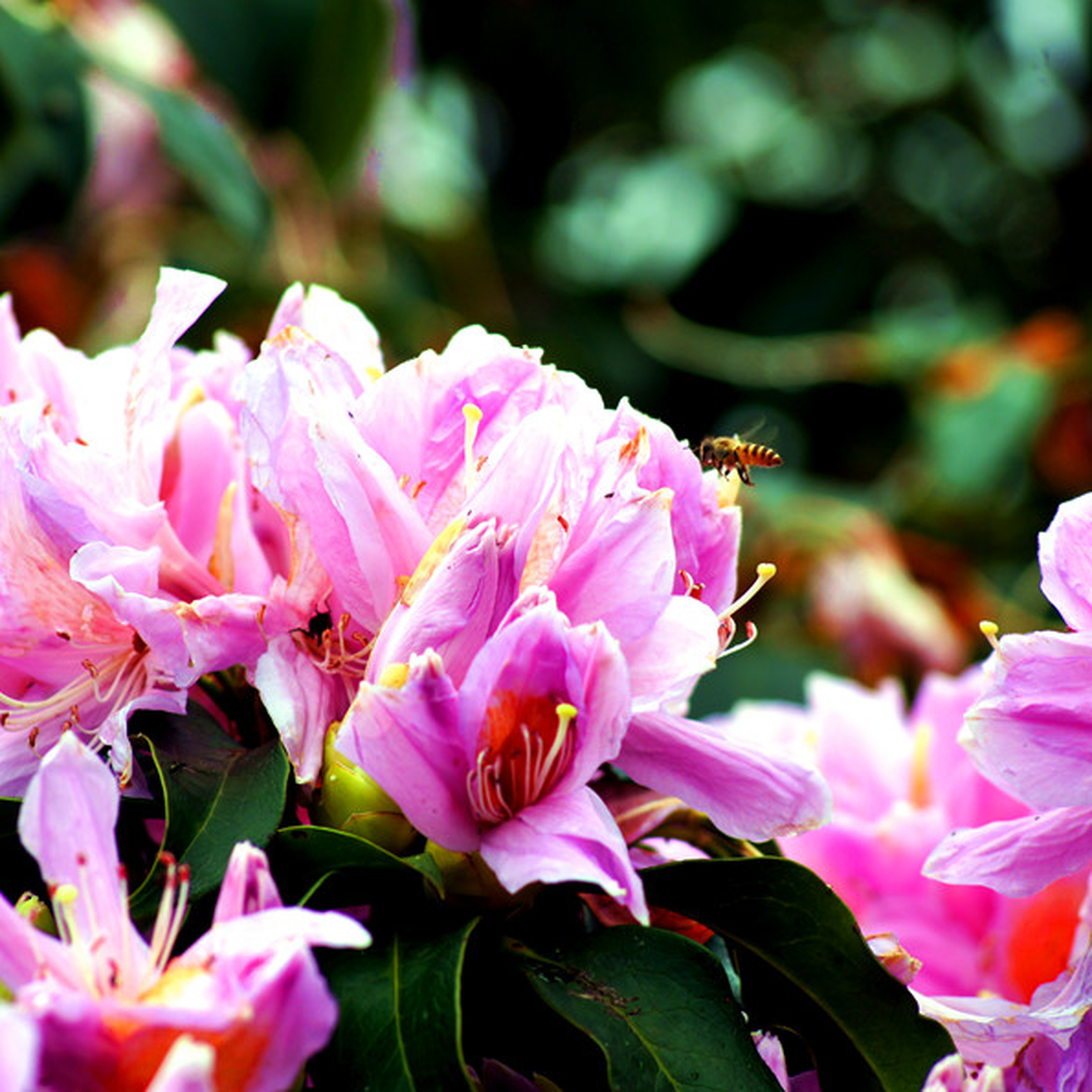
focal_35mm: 289
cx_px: 439
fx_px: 10315
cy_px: 547
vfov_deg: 6.1
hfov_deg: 6.1
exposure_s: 1/400
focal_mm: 150
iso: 100
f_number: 5.6
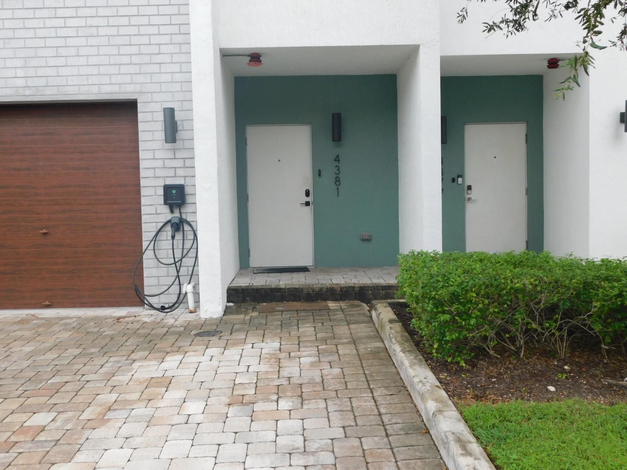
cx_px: 314
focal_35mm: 36
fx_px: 652
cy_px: 235
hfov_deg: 51.4
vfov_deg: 39.7
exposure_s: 1/500
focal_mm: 6.3
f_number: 3.5
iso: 125
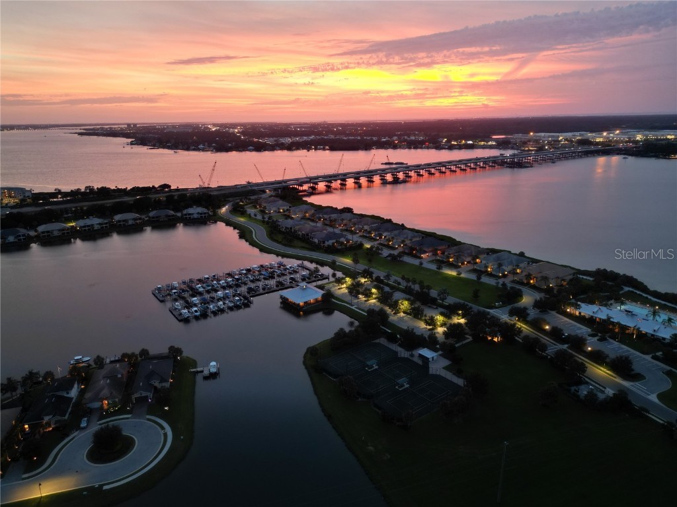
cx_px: 338
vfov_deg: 56.8
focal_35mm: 24
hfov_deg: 71.6
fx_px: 469
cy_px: 254
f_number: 1.7
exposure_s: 1/15
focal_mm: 6.72
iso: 230
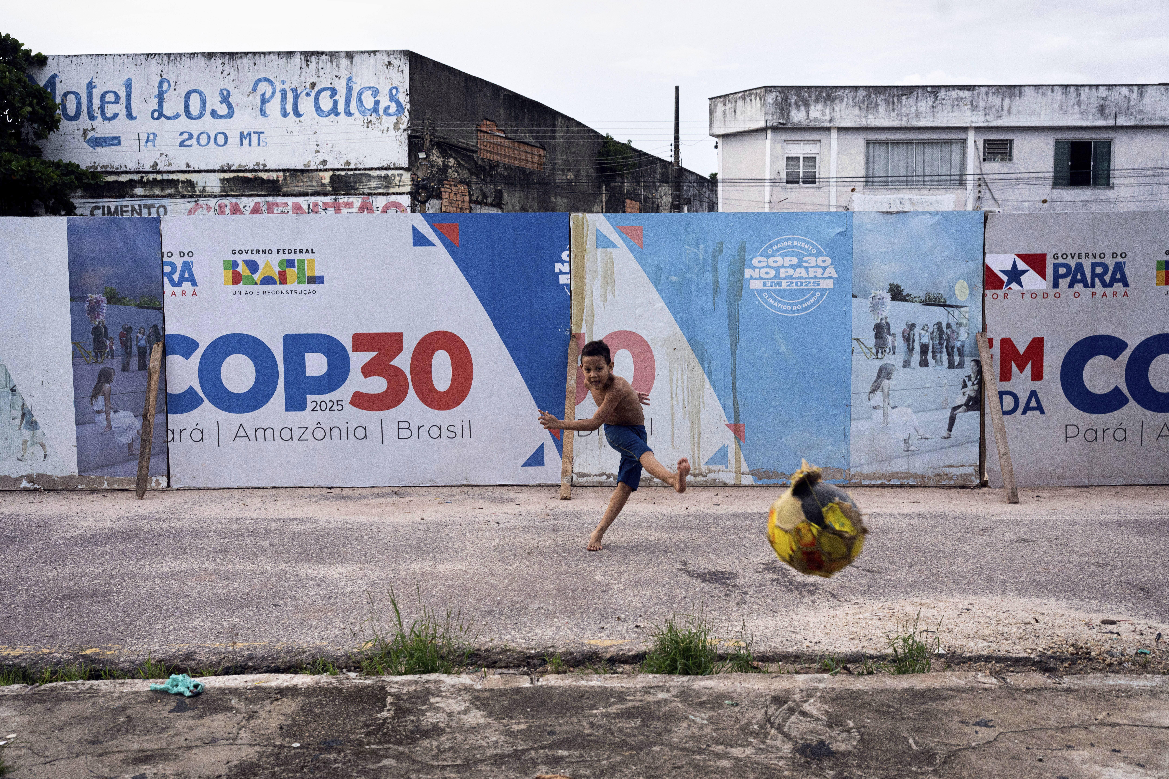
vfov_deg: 37.9
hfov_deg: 54.4
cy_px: 390
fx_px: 1136
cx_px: 584
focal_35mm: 35
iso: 1000
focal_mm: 35
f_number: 5.6
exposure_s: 1/500
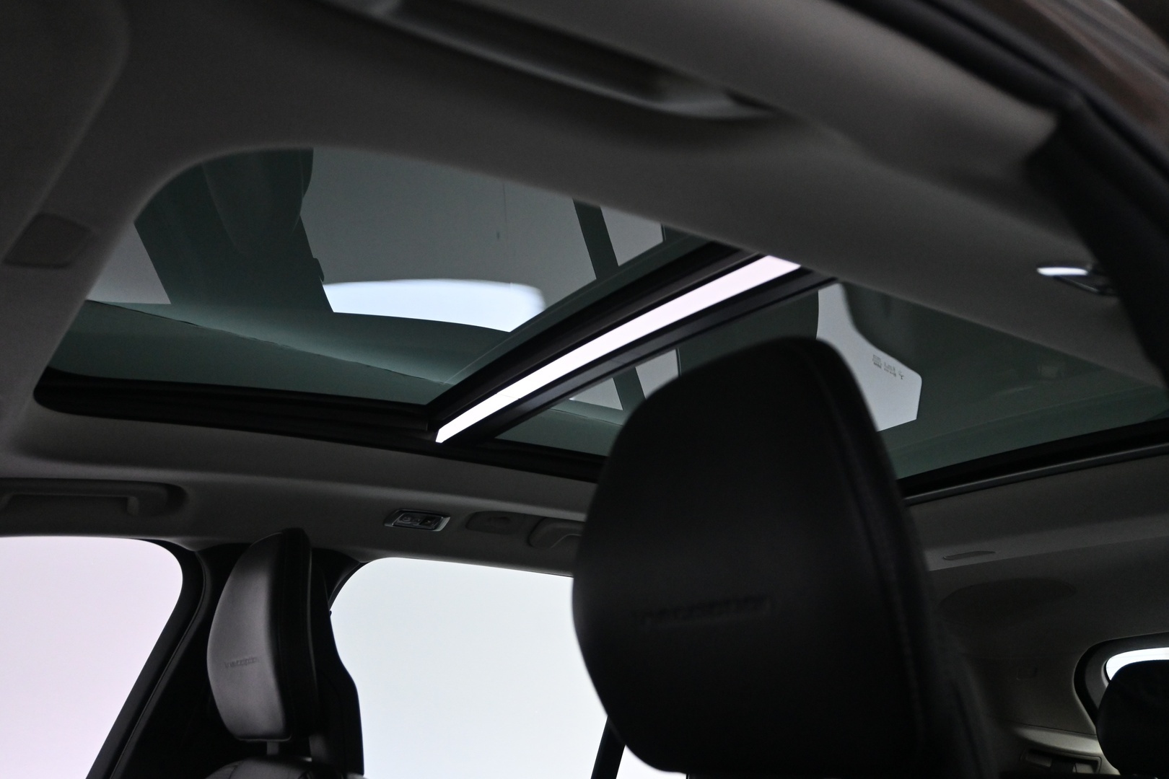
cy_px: 390
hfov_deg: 58.3
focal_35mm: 32
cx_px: 584
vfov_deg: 40.8
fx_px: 1047
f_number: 4
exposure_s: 1/160
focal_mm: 21.5
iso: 3200
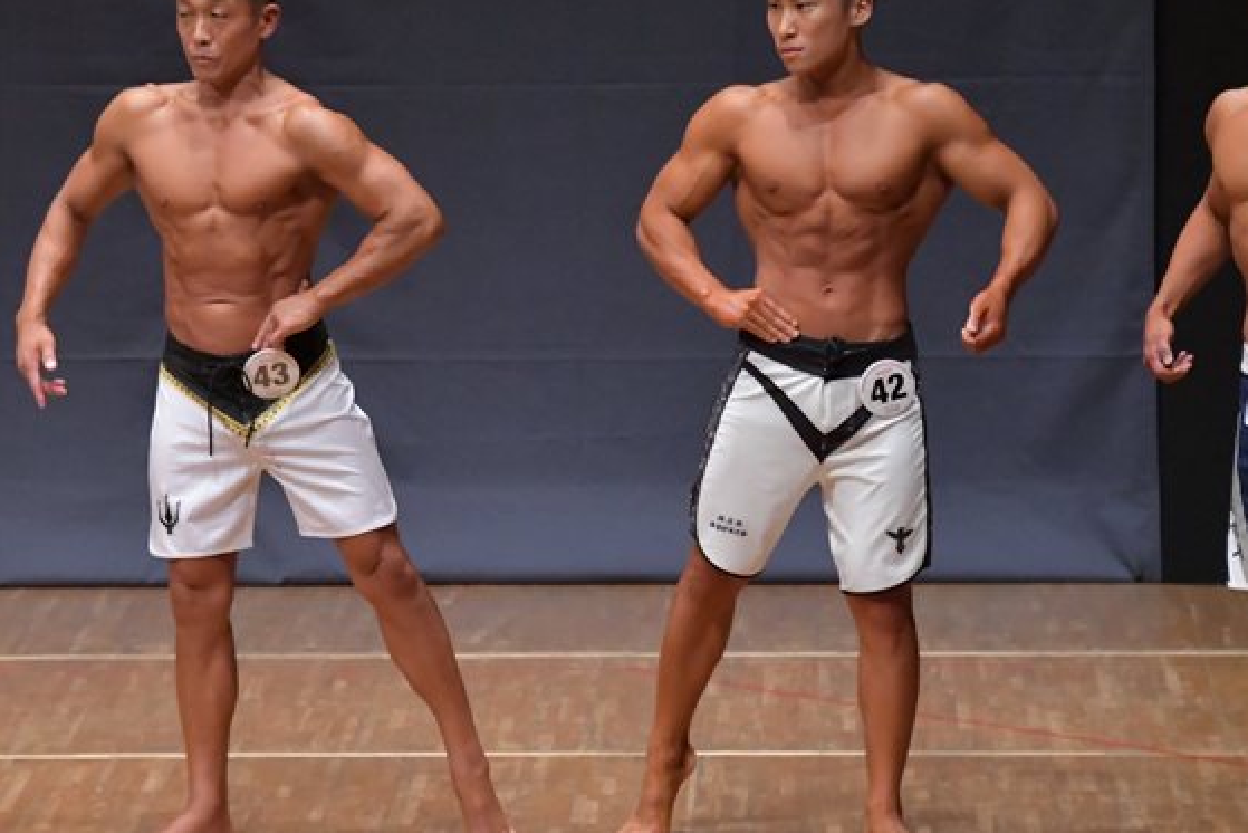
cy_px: 373
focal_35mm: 374
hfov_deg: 5.5
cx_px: 434
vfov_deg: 3.7
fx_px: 12968
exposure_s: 1/400
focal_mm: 180
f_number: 5.6
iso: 6400
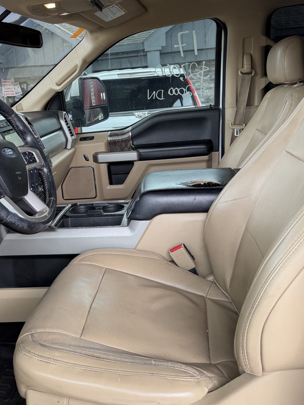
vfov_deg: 54.6
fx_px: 386
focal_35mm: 33
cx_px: 109
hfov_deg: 42.5
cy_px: 146
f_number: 1.78
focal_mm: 6.76
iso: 160
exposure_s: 1/121
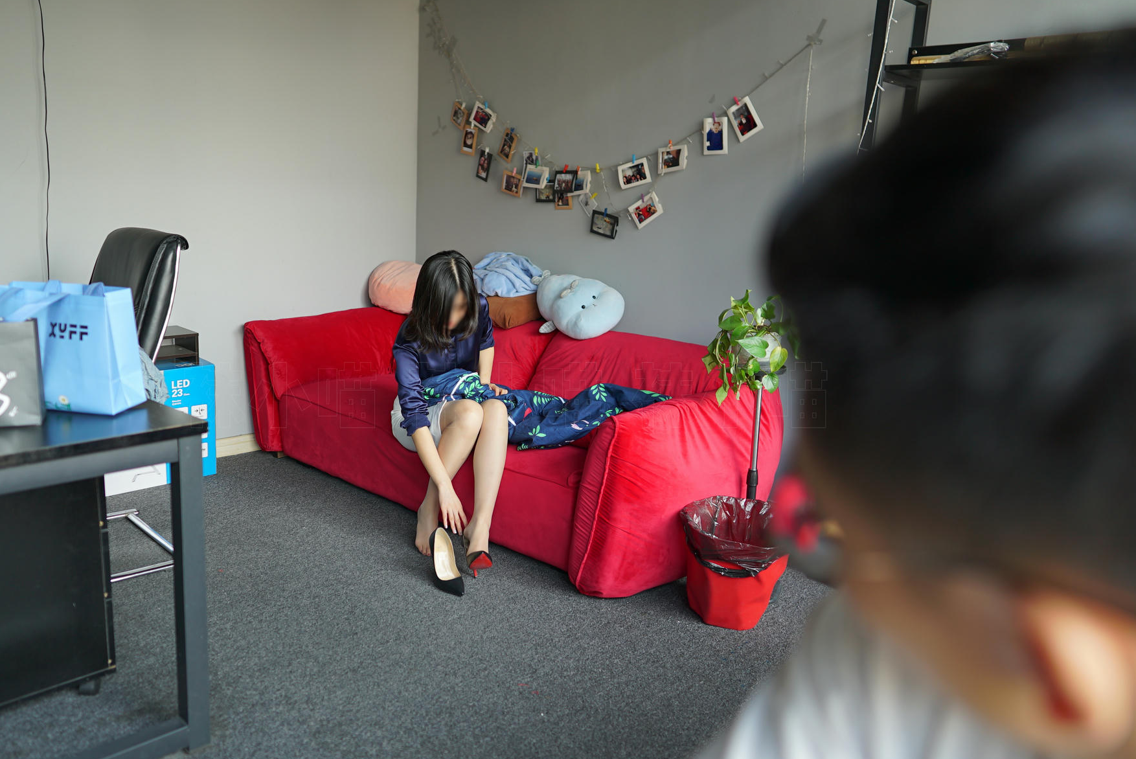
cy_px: 387
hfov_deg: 63.4
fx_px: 916
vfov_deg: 45.0
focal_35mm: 29
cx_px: 505
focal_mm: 24
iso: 100
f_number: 2
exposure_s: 1/80
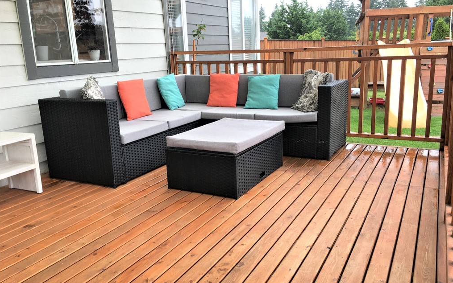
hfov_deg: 61.2
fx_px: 383
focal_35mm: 31
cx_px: 226
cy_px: 146
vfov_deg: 40.6
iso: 25
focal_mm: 4.15
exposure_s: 1/60
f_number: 2.2
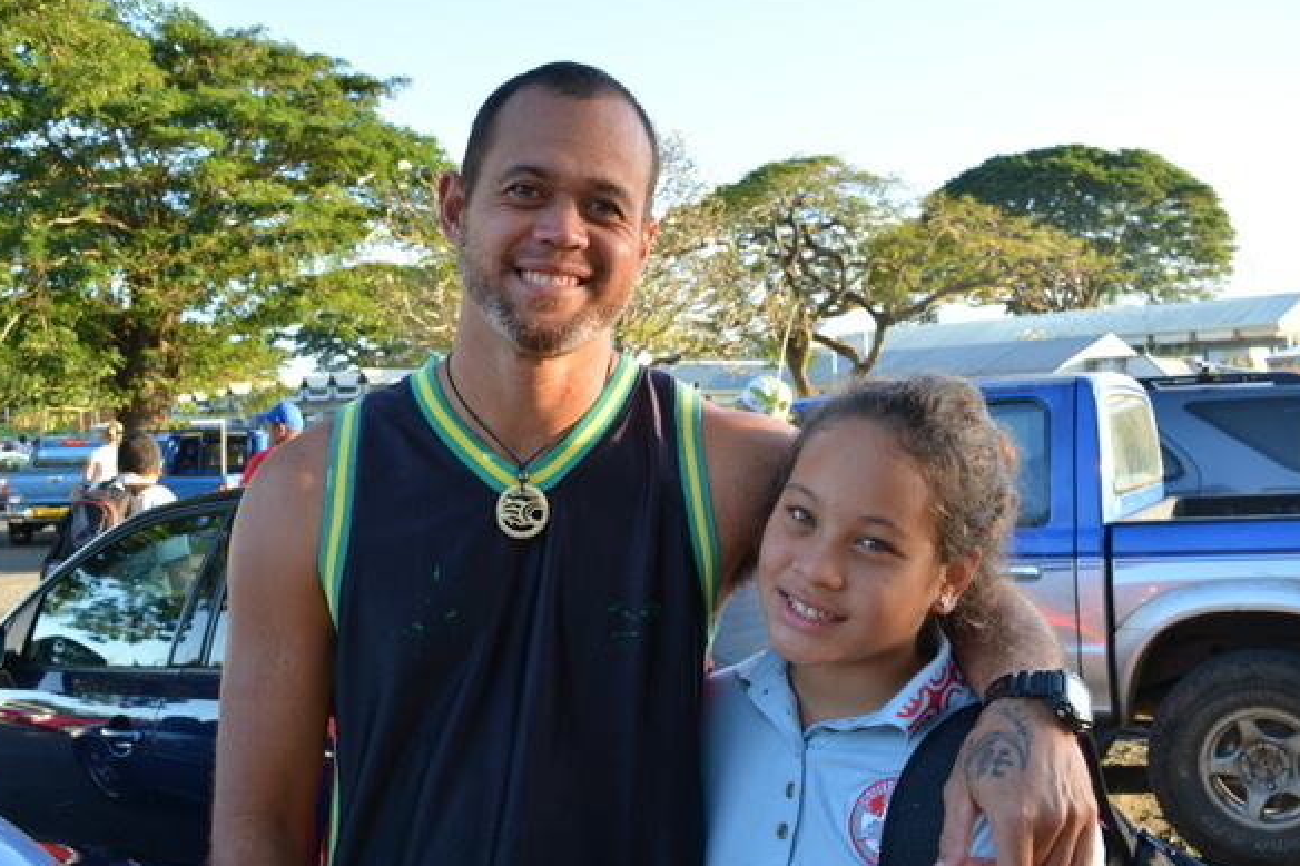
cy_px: 460
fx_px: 1247
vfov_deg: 38.3
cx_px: 608
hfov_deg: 55.0
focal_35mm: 35
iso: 250
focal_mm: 21
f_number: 5.6
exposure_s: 1/125
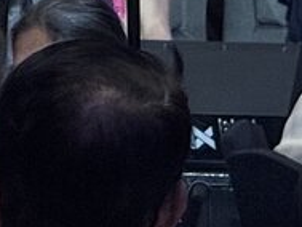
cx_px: 608
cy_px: -75
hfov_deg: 2.9
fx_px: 5910
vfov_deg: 2.2
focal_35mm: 677
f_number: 2.8
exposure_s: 1/120
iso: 100
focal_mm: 15.66
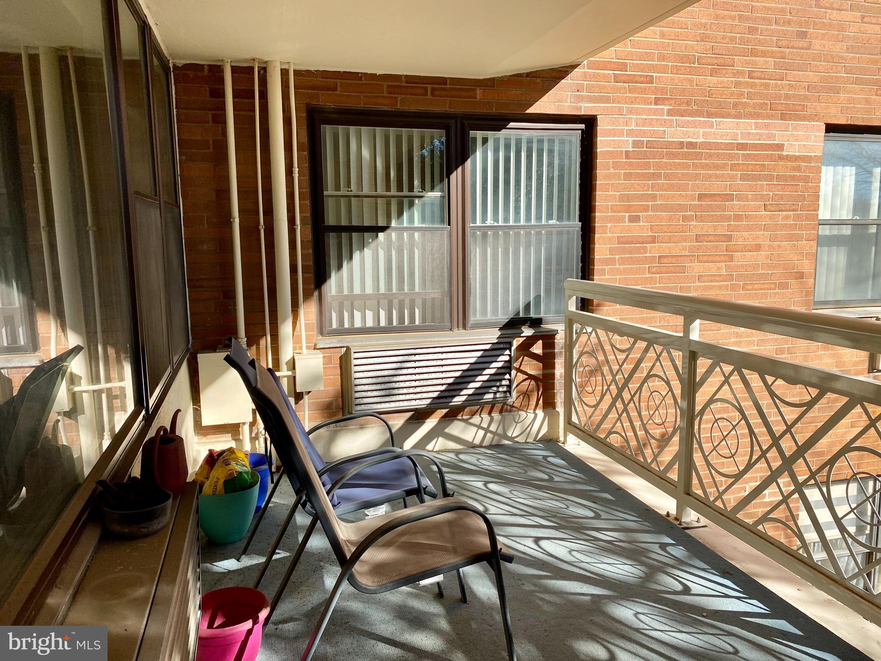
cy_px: 330
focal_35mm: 26
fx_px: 662
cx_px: 440
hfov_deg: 67.3
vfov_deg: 53.1
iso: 32
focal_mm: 4.25
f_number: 1.8
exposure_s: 1/1585
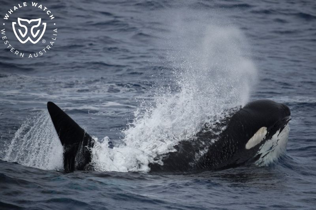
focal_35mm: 600
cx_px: 158
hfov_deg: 3.4
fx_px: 5265
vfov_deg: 2.3
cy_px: 105
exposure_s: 1/8000
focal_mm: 600
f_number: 6.3
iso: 720
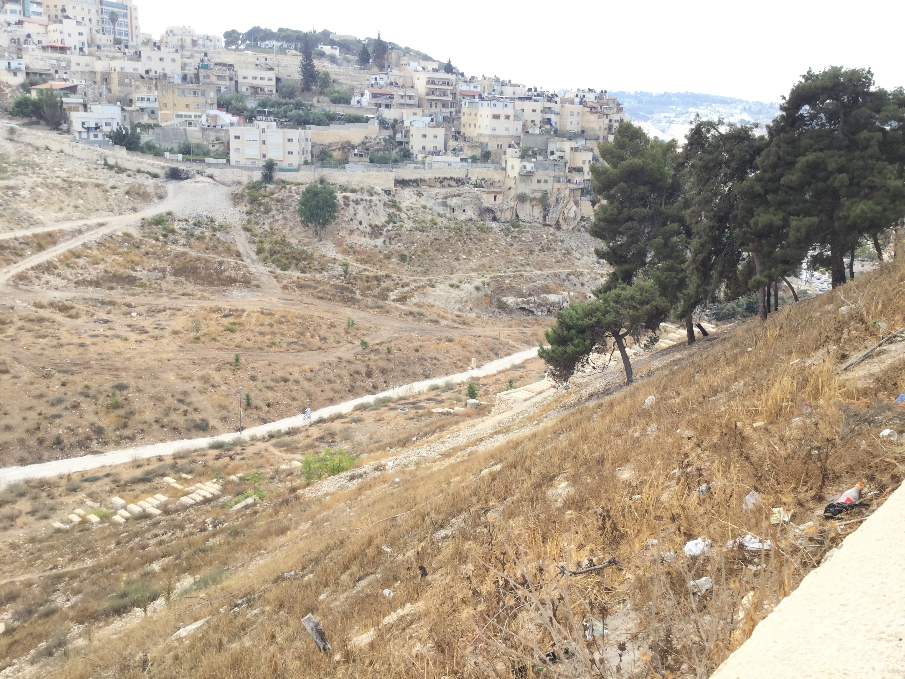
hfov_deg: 58.4
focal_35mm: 31
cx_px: 452
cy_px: 340
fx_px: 810
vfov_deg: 45.4
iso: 25
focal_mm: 3.3
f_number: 2.4
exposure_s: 1/269
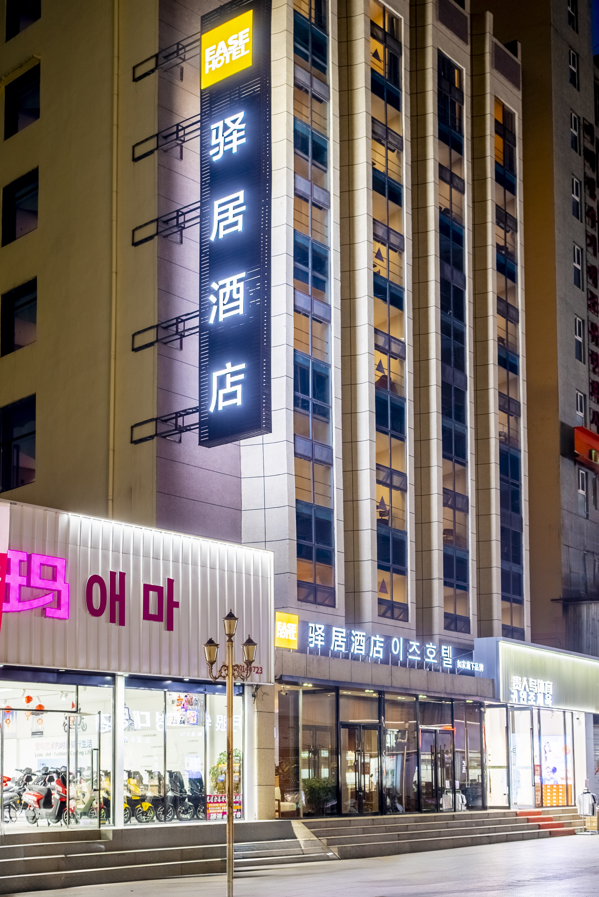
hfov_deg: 33.4
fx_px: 997
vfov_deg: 48.4
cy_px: 448
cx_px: 300
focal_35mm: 40
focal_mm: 40
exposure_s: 1/320
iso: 800
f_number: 4
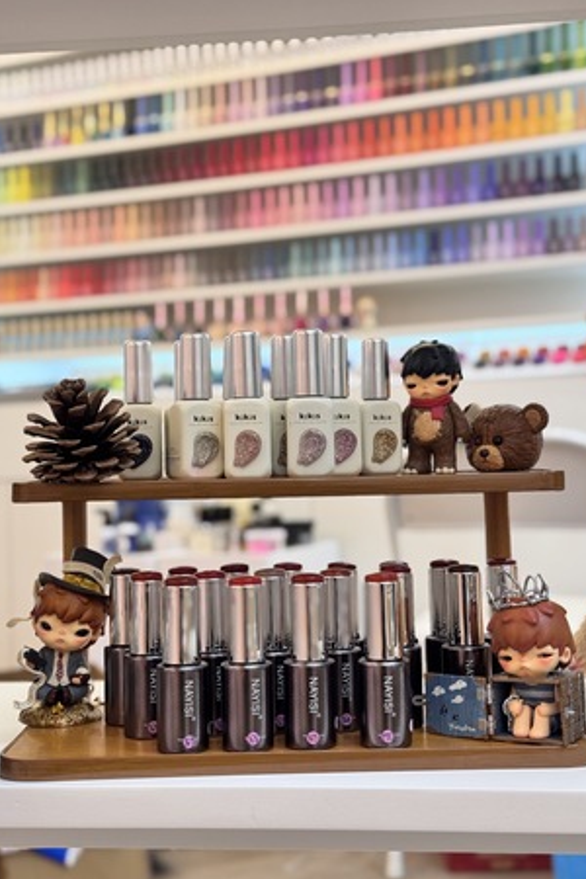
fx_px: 1245
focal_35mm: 51
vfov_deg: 38.9
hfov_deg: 26.5
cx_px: 290
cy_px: 438
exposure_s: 1/50
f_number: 1.78
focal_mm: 6.76
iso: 160
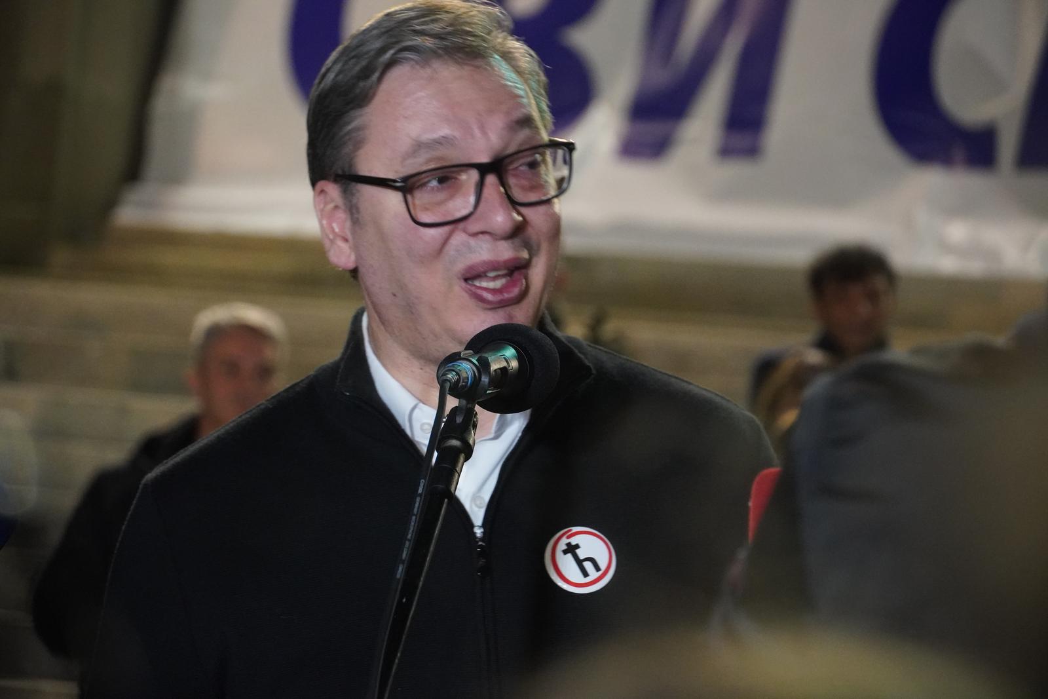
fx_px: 4760
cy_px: 350
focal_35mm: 164
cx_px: 524
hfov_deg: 12.6
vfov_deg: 8.4
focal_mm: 109
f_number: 5.6
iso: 4000
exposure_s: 1/40
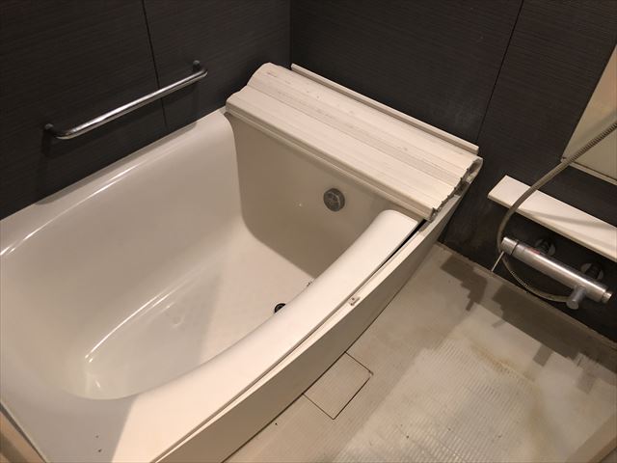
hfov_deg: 63.4
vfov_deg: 49.7
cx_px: 308
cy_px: 232
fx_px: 499
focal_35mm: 28
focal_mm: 3.99
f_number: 1.8
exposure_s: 1/14
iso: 100
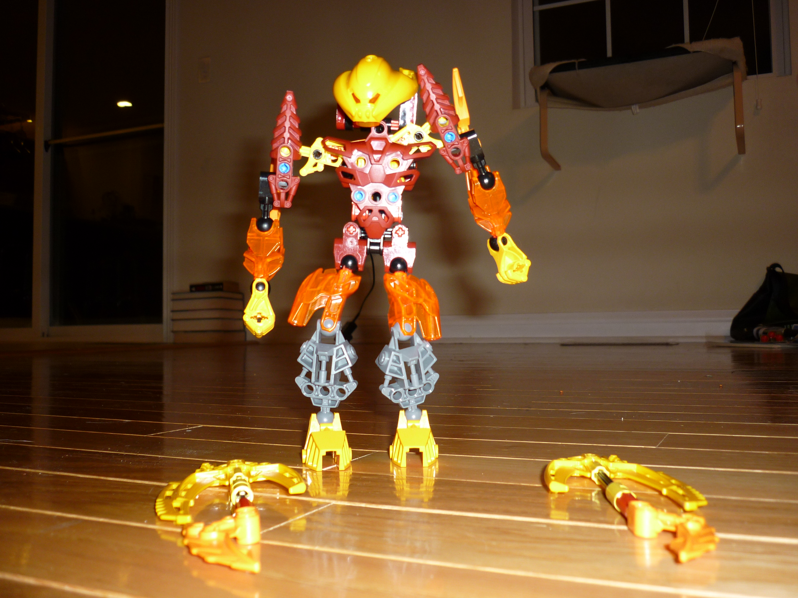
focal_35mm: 33
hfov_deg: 55.4
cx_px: 399
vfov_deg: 42.9
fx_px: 761
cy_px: 299
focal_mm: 5.5
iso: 100
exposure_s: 1/30
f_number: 2.8
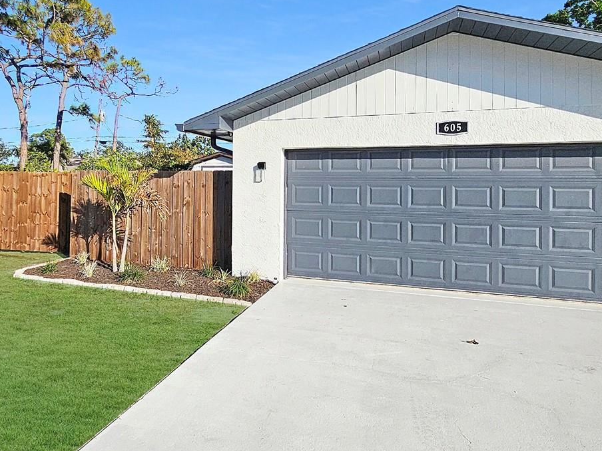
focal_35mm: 23
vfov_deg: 58.7
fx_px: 400
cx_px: 224
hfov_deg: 72.6
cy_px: 200
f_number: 2.2
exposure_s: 1/5000
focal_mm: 2.2
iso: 50
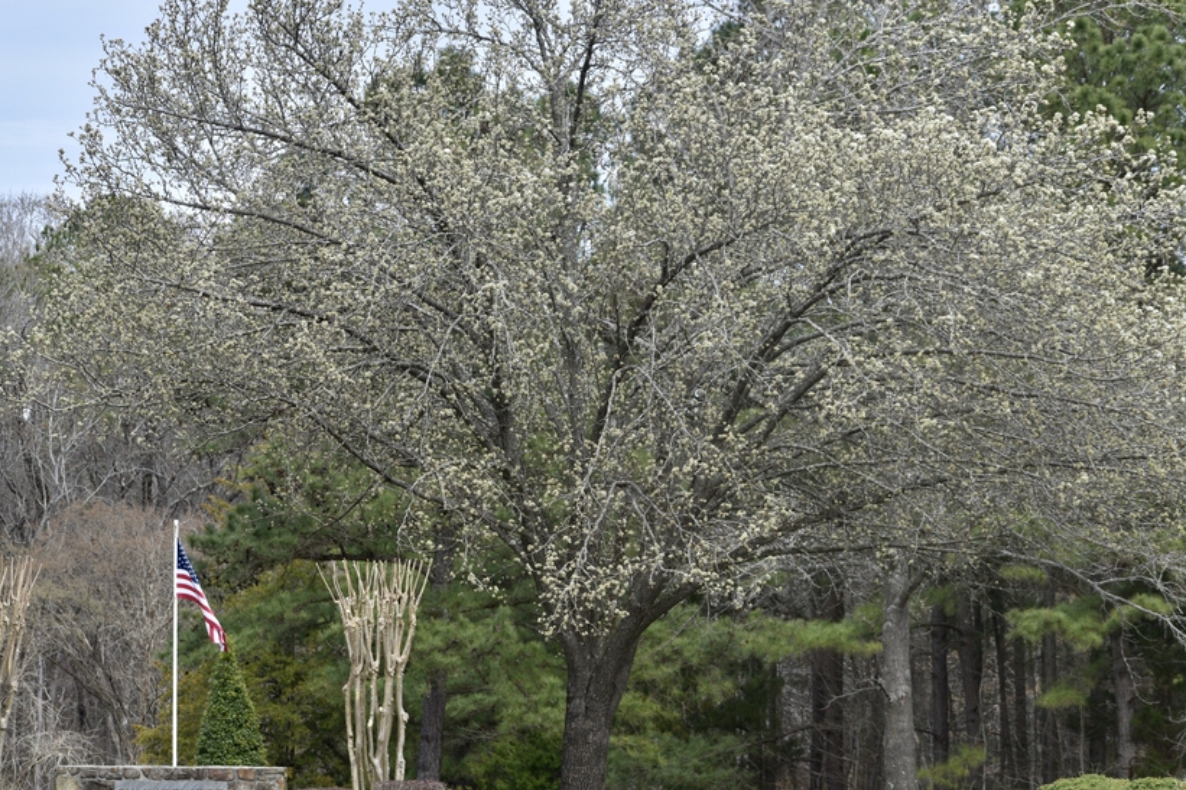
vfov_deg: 10.5
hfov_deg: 15.7
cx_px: 565
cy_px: 398
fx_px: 4315
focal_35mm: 131
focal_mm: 70
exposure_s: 1/640
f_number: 6.3
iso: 200
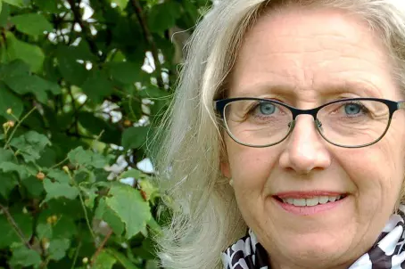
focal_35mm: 115
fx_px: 1293
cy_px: 167
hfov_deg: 17.6
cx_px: 350
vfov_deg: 11.9
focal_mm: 34
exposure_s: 1/80
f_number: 5
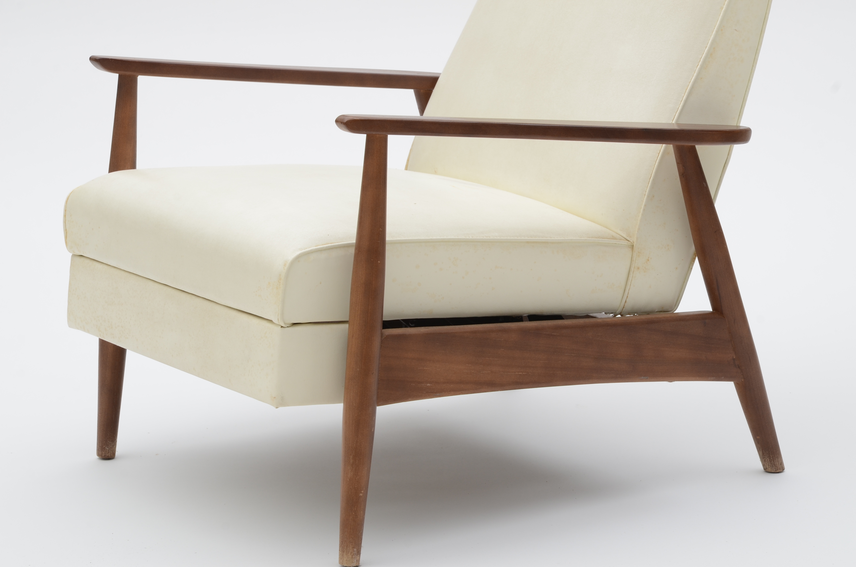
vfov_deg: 10.1
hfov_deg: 15.2
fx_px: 3203
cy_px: 284
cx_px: 428
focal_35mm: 135
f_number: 10
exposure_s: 1/125
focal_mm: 90
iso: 200
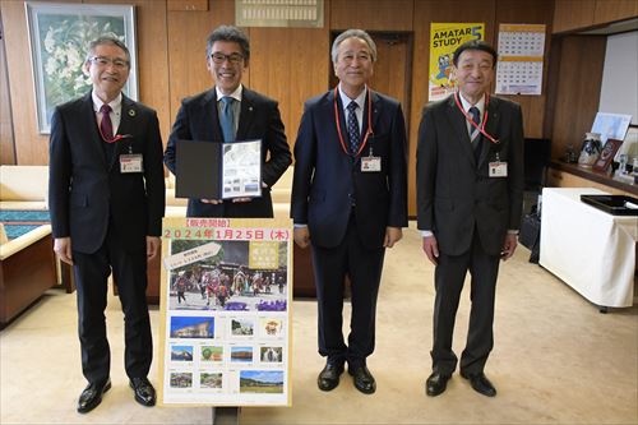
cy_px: 212
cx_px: 319
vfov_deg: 39.9
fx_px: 585
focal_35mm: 33
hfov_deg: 57.2
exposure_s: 1/125
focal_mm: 22
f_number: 5.6
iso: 3200
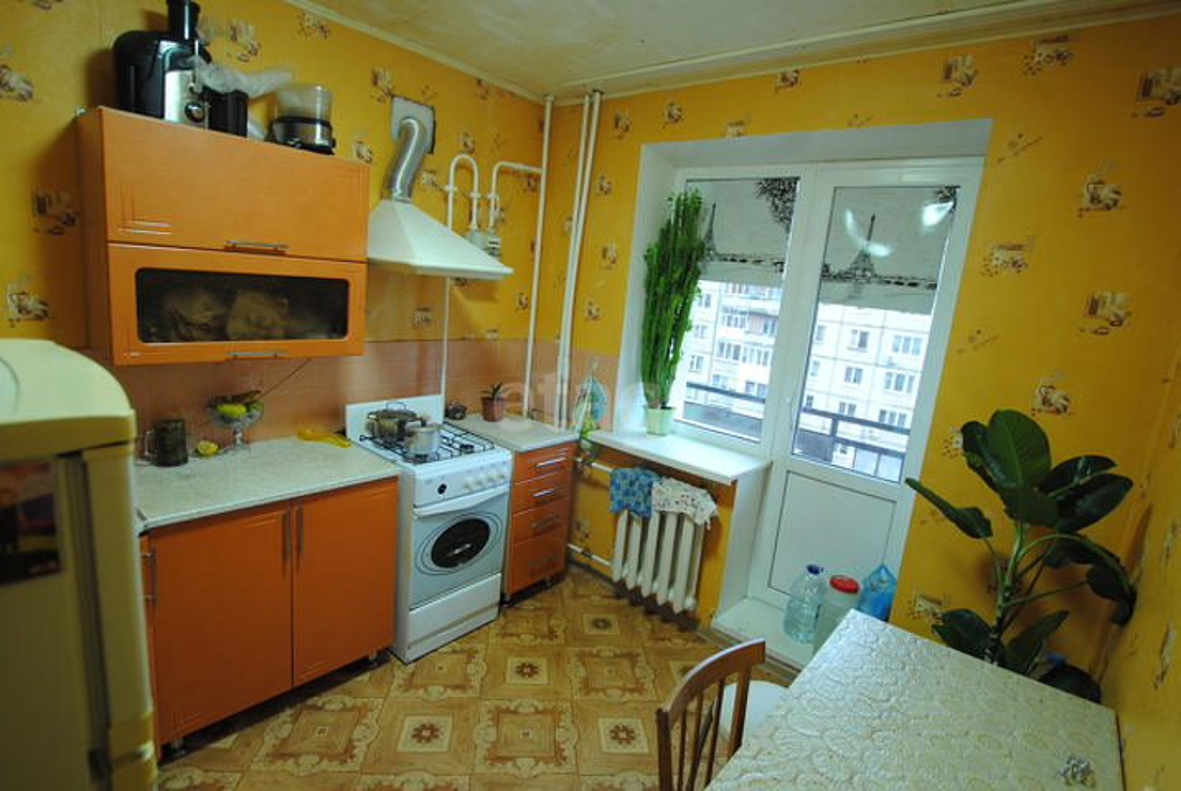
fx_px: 542
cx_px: 590
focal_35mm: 16
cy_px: 396
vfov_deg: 72.3
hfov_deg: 94.9
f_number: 3.5
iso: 400
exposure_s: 1/30
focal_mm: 11
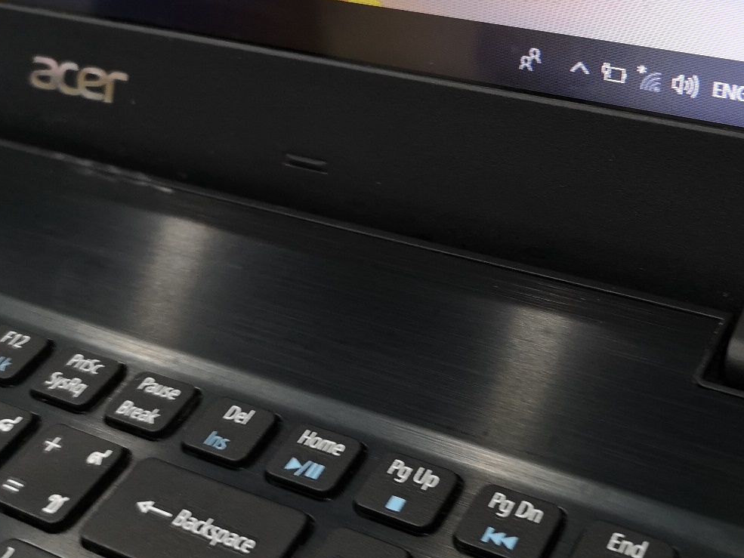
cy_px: 275
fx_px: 1075
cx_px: 557
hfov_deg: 37.3
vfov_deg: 29.1
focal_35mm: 50
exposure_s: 1/50
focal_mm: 3.95
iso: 200
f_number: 1.8
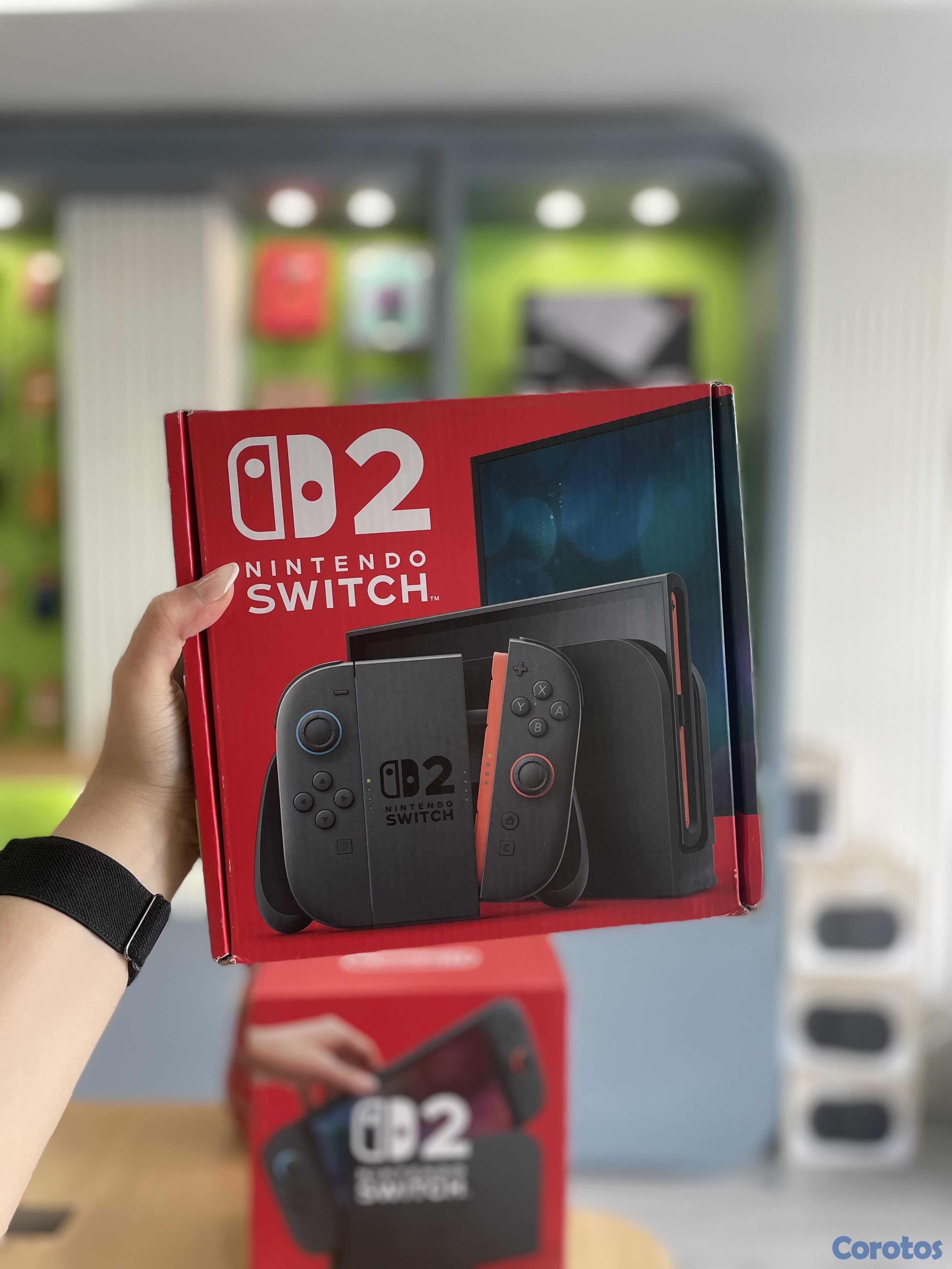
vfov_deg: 67.3
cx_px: 476
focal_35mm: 26
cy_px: 634
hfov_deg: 53.1
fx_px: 953
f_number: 1.6
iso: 100
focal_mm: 4.2
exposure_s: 1/120
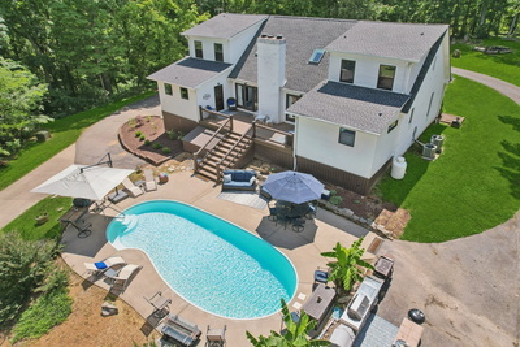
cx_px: 260
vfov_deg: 57.3
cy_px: 174
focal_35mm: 22
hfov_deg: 78.6
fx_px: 318
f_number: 2.8
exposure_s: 1/350
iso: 100
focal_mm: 8.38
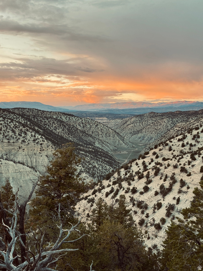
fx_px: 375
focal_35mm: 48
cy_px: 136
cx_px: 102
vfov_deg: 39.7
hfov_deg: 30.3
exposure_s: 1/116
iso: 100
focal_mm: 6.76
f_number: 1.78
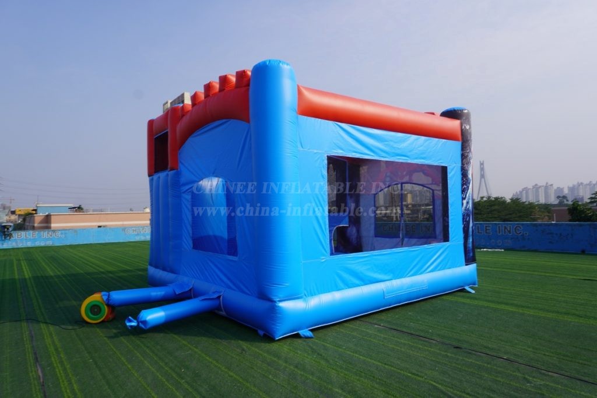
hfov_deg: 73.7
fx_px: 398
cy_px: 199
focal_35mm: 24
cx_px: 298
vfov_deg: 53.1
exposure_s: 1/200
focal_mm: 16
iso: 100
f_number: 10
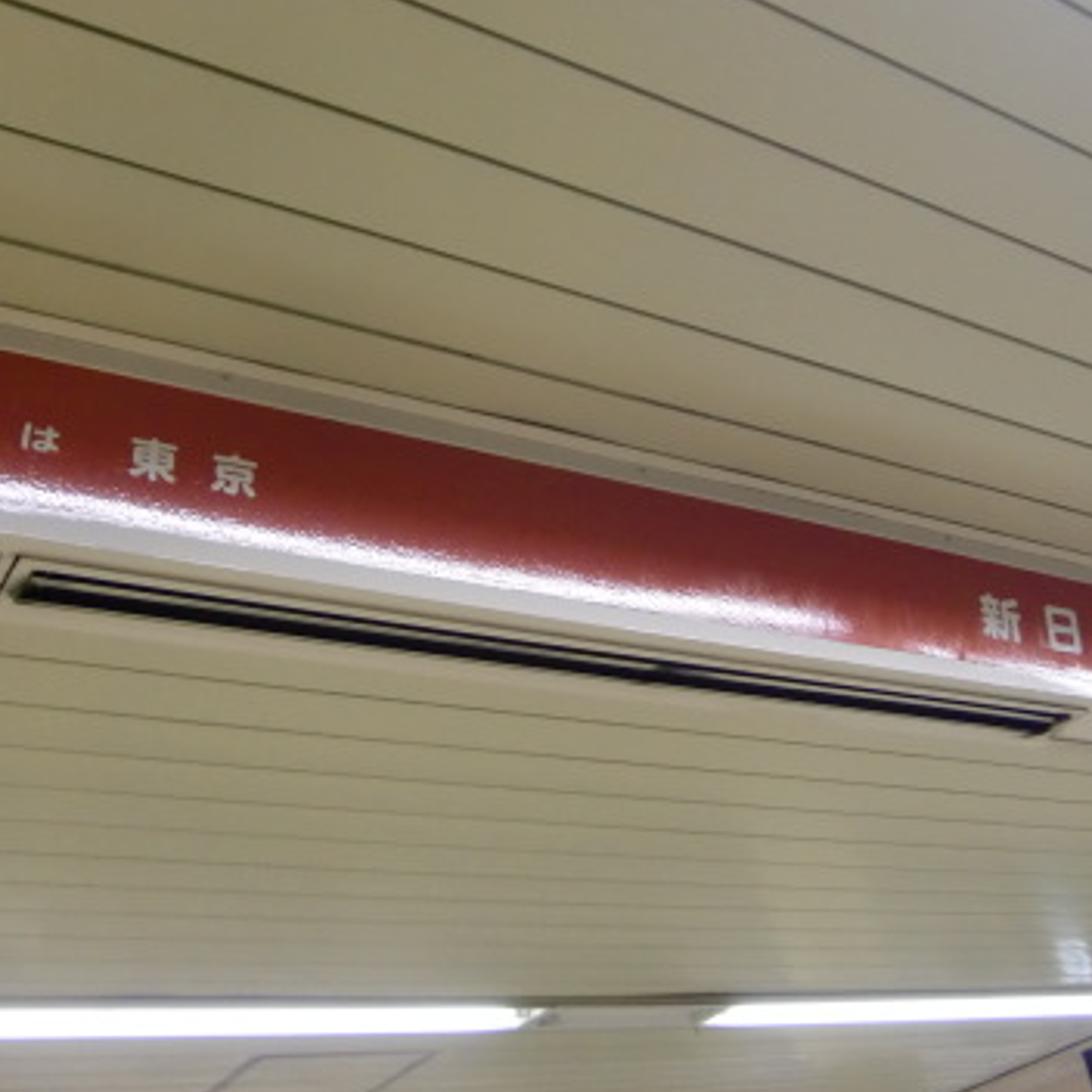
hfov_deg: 37.4
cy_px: 484
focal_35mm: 45
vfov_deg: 37.5
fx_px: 1606
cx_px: 670
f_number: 2.6
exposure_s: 1/60
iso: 400
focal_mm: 4.9
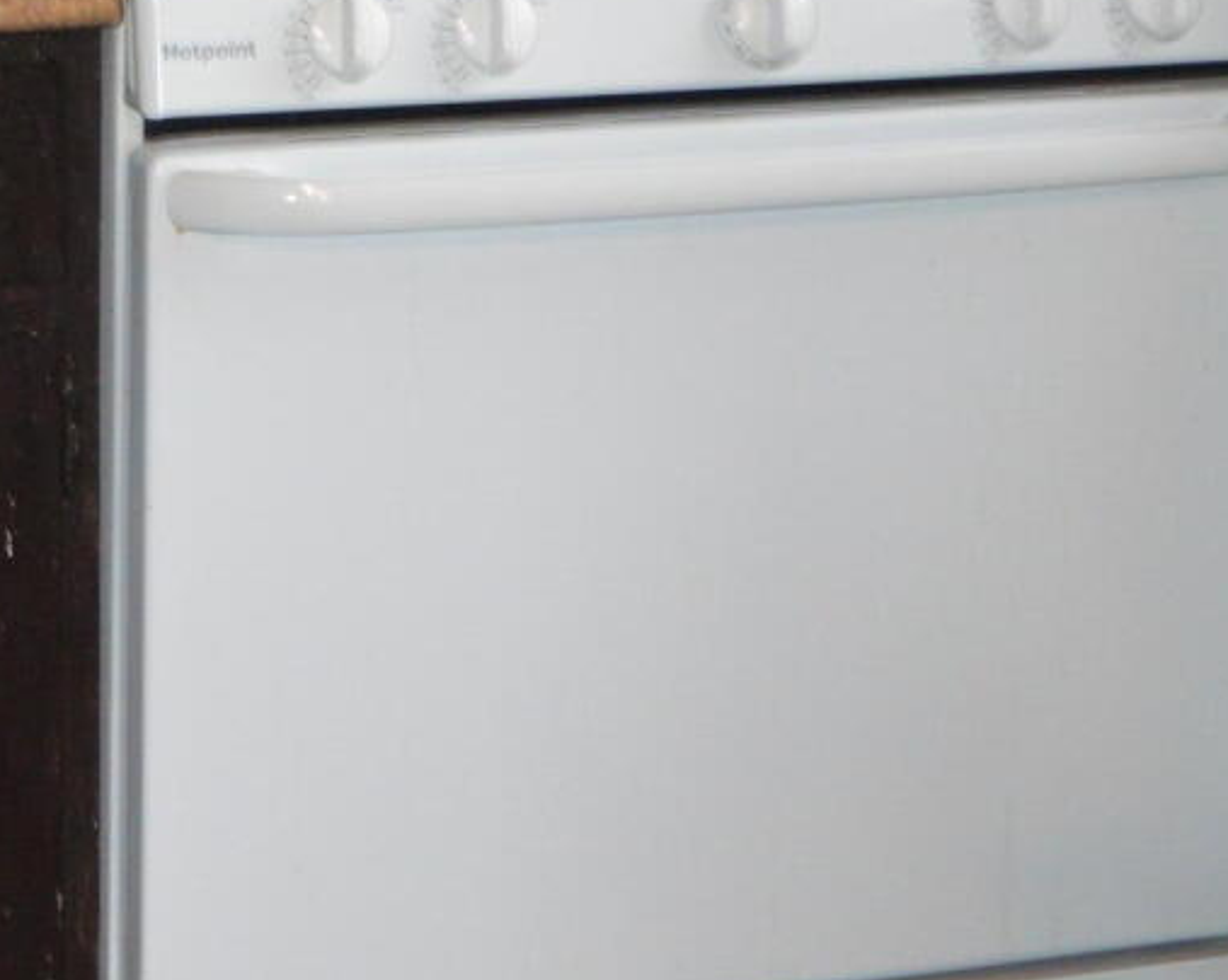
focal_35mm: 111
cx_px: 115
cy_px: -17
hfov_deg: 17.1
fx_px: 4032
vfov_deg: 13.7
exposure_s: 1/60
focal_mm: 20
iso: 1250
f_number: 3.5
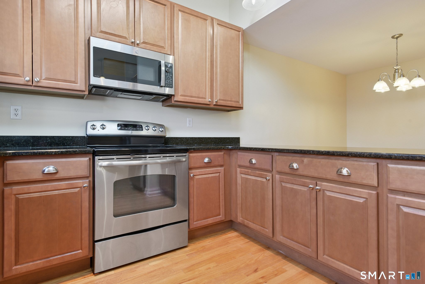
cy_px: 142
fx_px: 224
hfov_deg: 86.9
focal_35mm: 19
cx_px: 212
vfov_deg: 64.5
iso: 400
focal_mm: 19
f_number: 11
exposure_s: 1/13
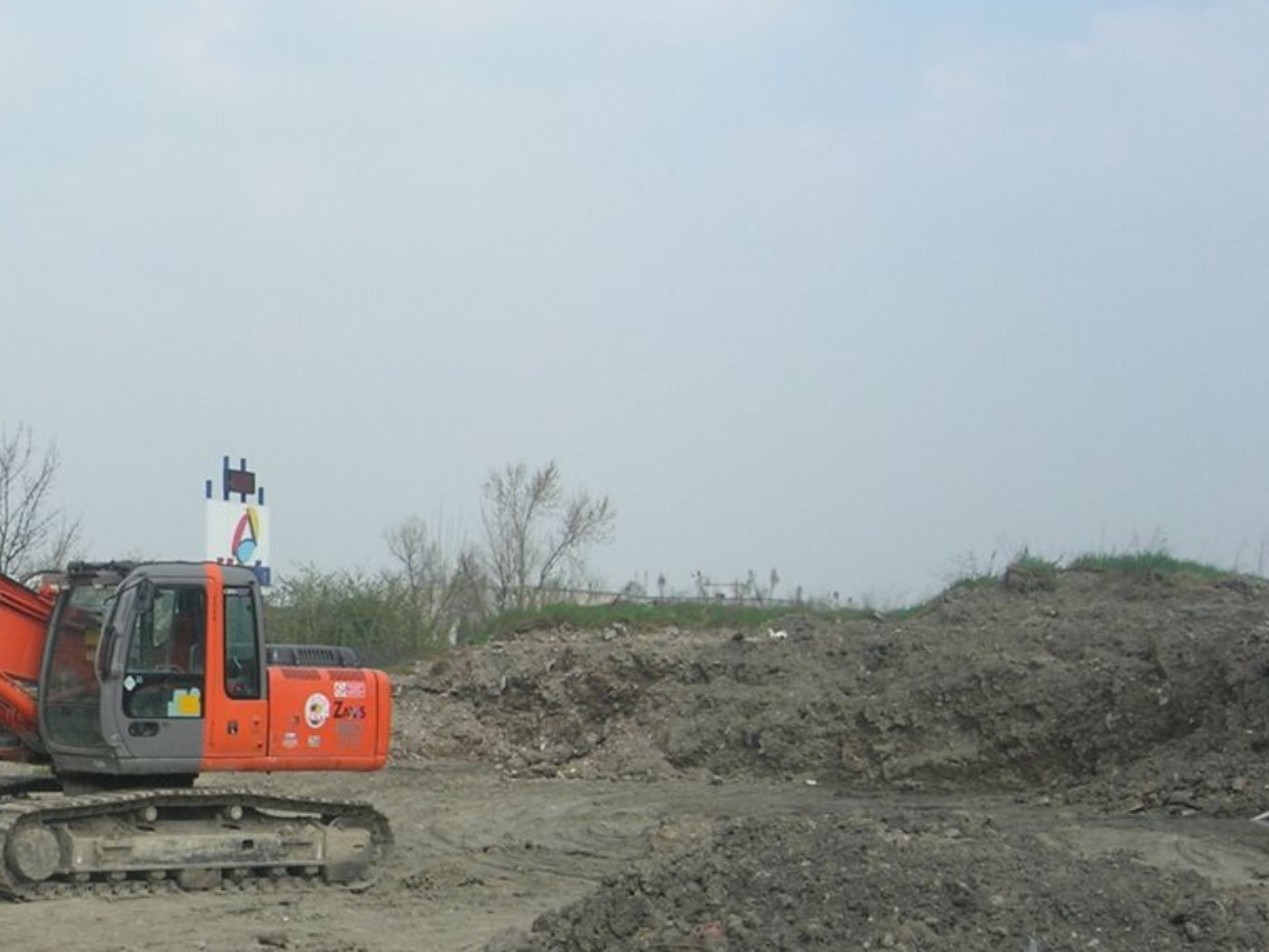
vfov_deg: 19.1
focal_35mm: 77
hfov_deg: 24.3
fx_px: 2823
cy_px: 624
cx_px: 17
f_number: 4.8
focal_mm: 7.8
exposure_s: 1/530
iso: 64
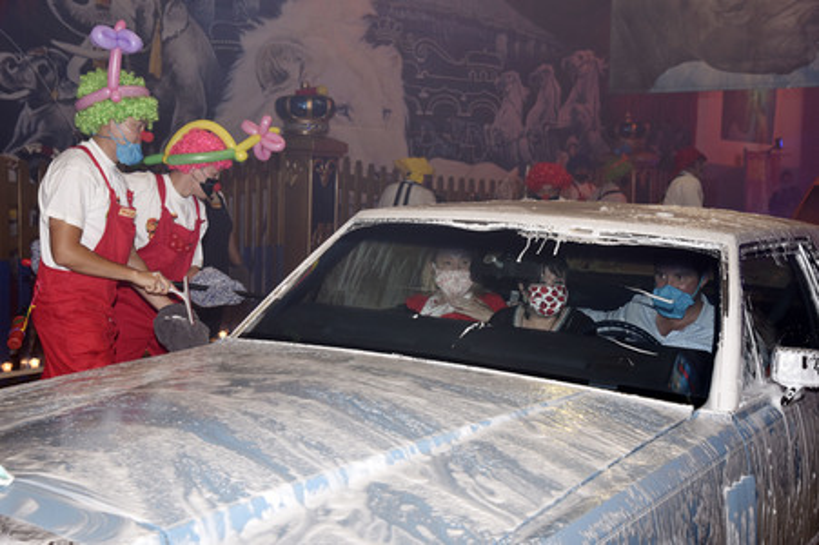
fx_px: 1137
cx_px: 410
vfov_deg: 27.0
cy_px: 272
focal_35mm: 50
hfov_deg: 39.6
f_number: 6.3
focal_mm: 50
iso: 800
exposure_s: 1/80
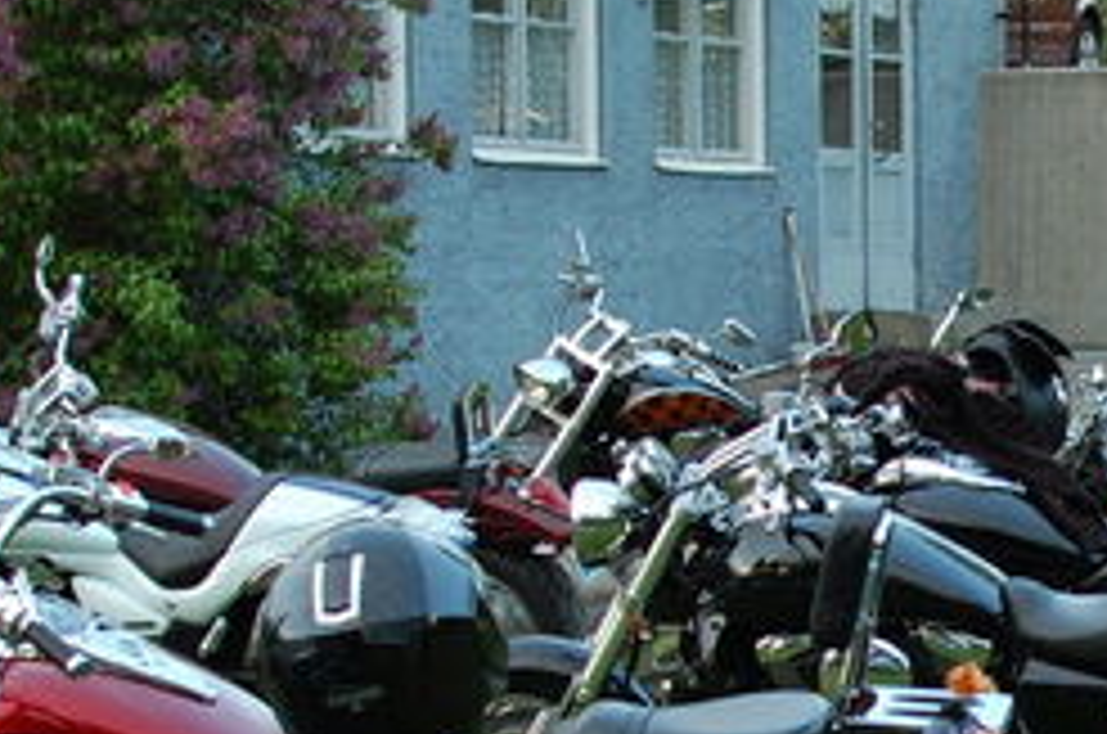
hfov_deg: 11.9
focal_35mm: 171
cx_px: 1082
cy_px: 619
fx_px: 5236
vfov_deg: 8.0
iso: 400
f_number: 4
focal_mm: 35
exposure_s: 1/60
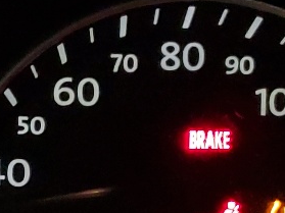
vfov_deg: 9.7
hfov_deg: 11.6
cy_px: 299
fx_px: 1226
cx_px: -332
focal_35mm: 149
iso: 285
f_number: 1.5
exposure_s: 1/30
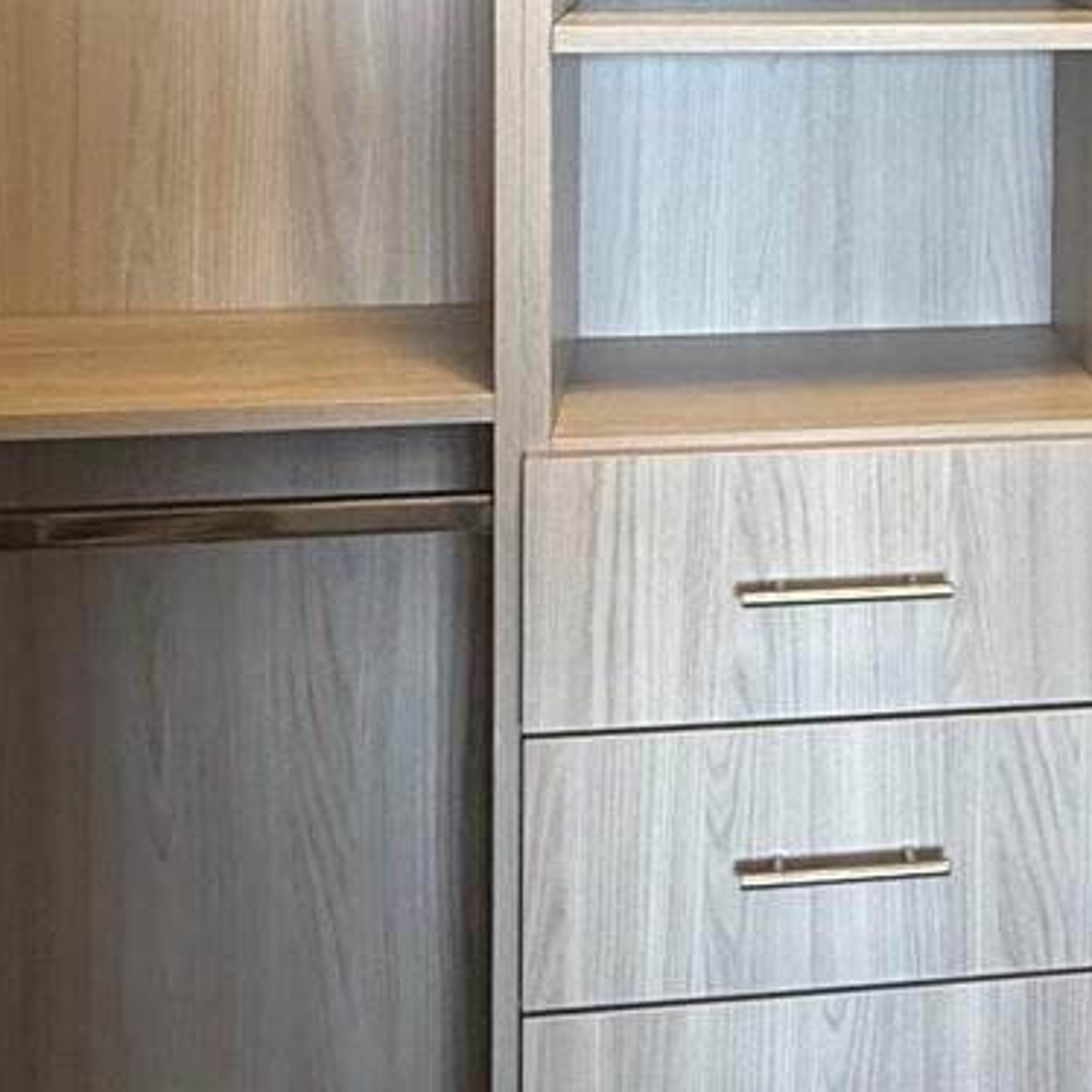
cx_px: 1013
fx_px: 1892
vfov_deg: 29.4
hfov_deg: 30.6
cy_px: -73
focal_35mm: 53
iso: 250
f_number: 2.2
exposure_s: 1/60
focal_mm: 2.22
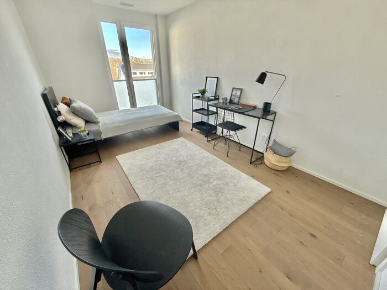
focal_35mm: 14
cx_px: 194
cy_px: 145
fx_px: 157
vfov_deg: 85.7
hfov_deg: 102.1
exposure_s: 1/99
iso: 200
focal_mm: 2.22
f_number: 2.2
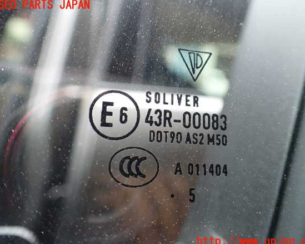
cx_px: 156
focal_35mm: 32
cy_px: 123
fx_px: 289
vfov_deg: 45.8
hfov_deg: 55.7
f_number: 2.3
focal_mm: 5.4
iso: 160
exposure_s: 1/125
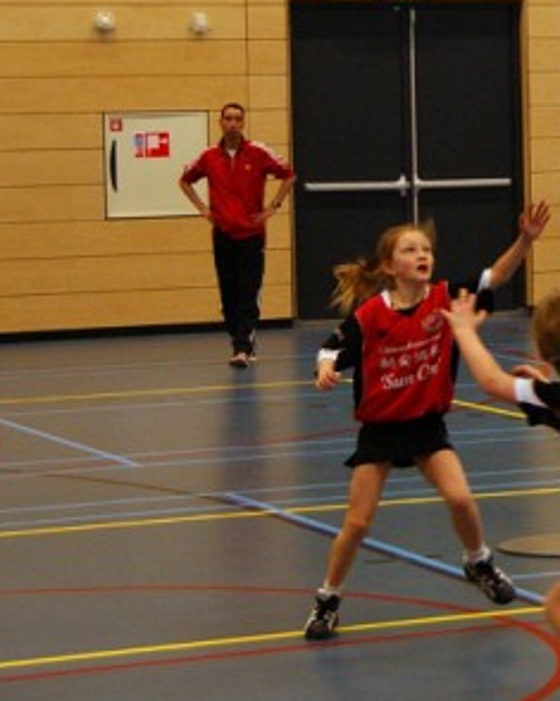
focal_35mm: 132
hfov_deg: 11.4
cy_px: 156
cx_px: 729
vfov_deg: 14.5
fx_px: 2741
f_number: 4.5
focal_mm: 35
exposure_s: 1/100
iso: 800
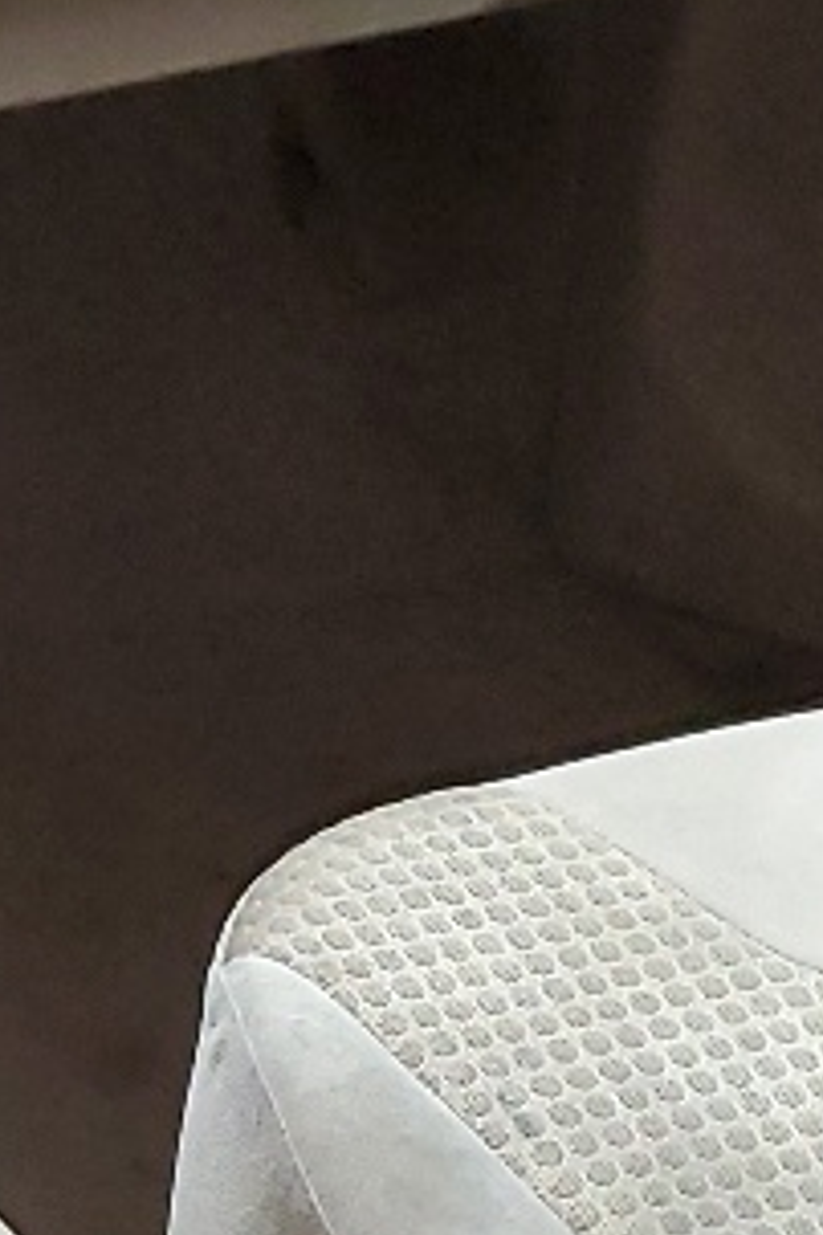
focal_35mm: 143
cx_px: -827
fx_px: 4903
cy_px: 734
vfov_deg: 14.3
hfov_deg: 9.0
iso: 250
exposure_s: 1/60.2
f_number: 1.5
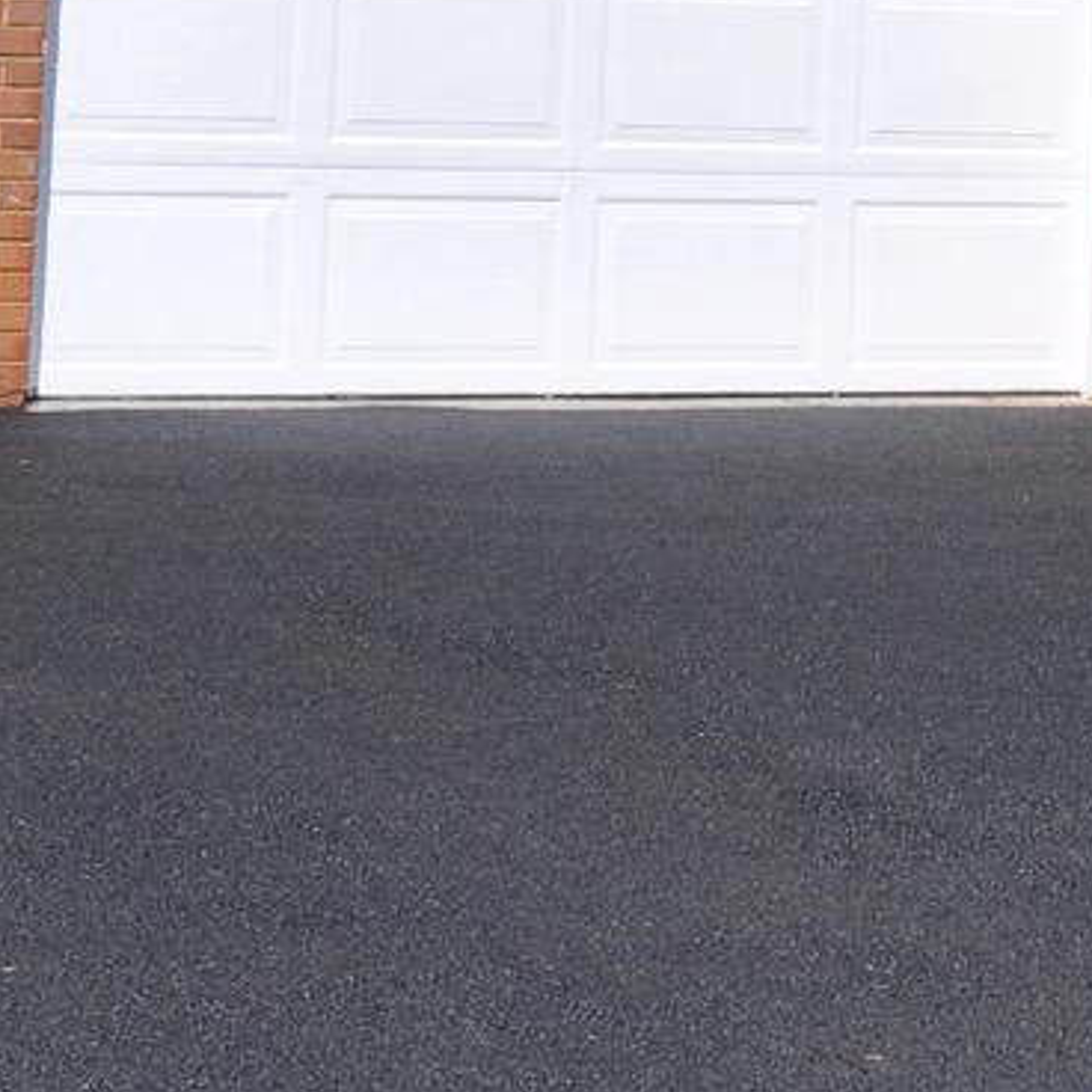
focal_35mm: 170
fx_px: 6067
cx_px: 1843
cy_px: -472
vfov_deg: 10.0
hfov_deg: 9.8
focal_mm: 24
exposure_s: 1/400
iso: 200
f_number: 10
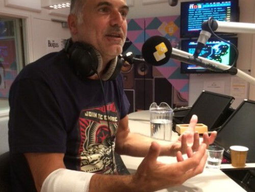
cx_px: 128
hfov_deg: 61.6
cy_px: 96
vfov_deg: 48.3
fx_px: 214
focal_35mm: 29
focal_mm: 4.15
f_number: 2.2
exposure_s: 1/20
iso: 320
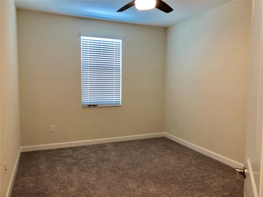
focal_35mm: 28
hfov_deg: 63.4
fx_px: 213
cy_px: 98
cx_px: 132
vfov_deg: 49.7
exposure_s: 1/15
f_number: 1.8
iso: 50
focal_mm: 4
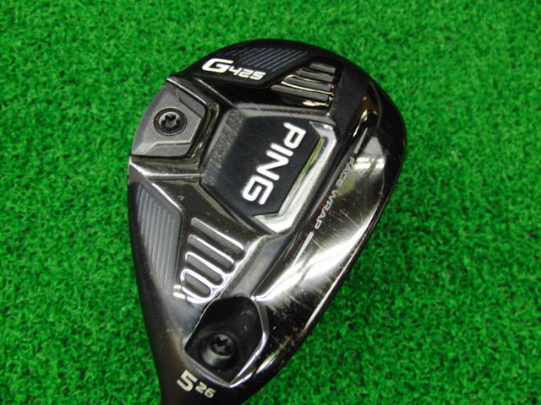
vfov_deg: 38.7
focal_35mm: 37
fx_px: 578
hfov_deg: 50.1
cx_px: 270
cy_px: 202
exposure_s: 1/40
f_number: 3.6
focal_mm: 6.42
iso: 400
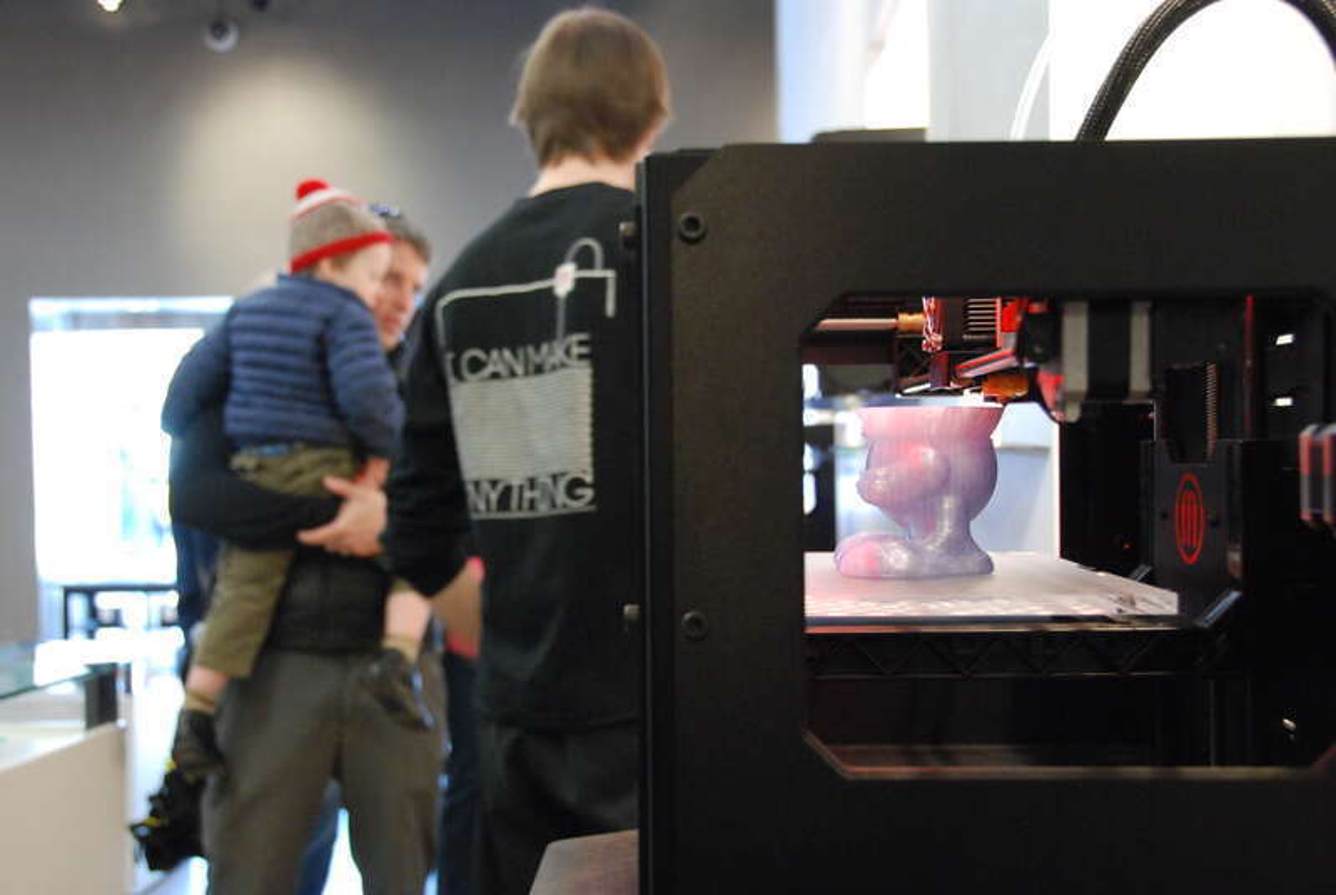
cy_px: 448
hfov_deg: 44.9
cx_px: 668
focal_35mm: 44
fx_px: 1617
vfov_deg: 30.9
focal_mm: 29
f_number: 4.2
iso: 1600
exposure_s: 1/25
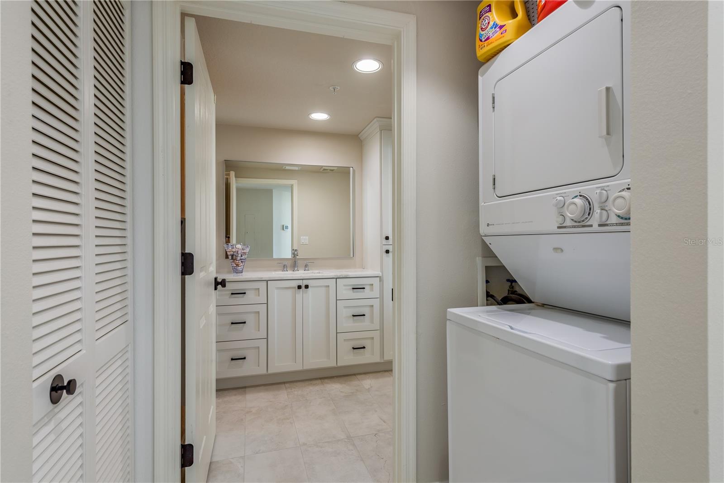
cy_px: 242
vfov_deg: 64.6
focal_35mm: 19
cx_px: 362
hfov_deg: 86.9
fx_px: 382
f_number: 8
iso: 320
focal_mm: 19
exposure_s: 1/30
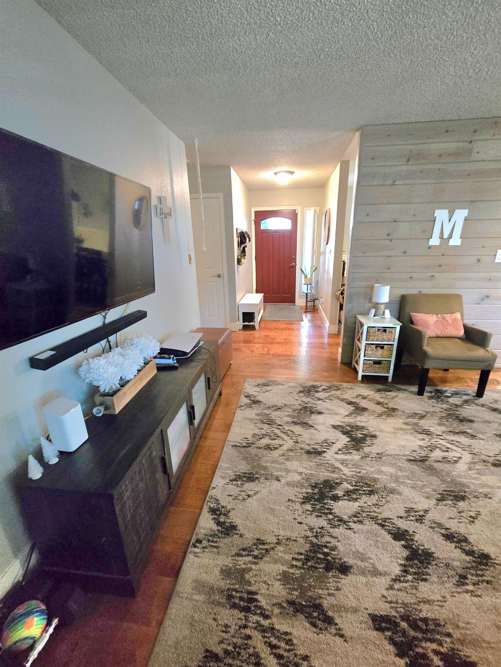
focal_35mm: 13
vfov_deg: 106.2
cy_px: 334
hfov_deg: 89.9
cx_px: 250
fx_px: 251
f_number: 2.2
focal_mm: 2.2
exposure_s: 1/60.2
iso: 1250
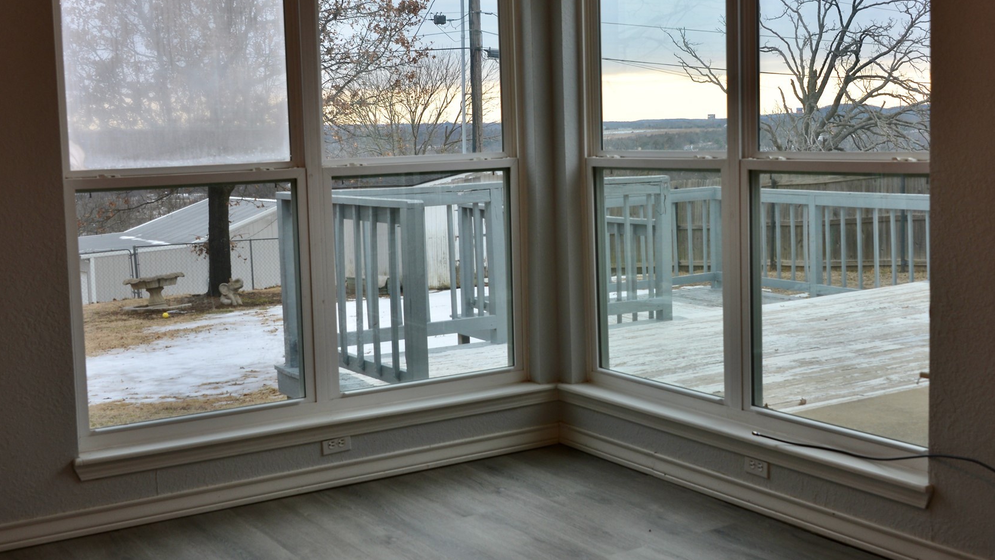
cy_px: 246
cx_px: 555
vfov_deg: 26.0
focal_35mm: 46
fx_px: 1214
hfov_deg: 44.5
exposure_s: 1/200
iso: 320
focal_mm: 36
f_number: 7.1
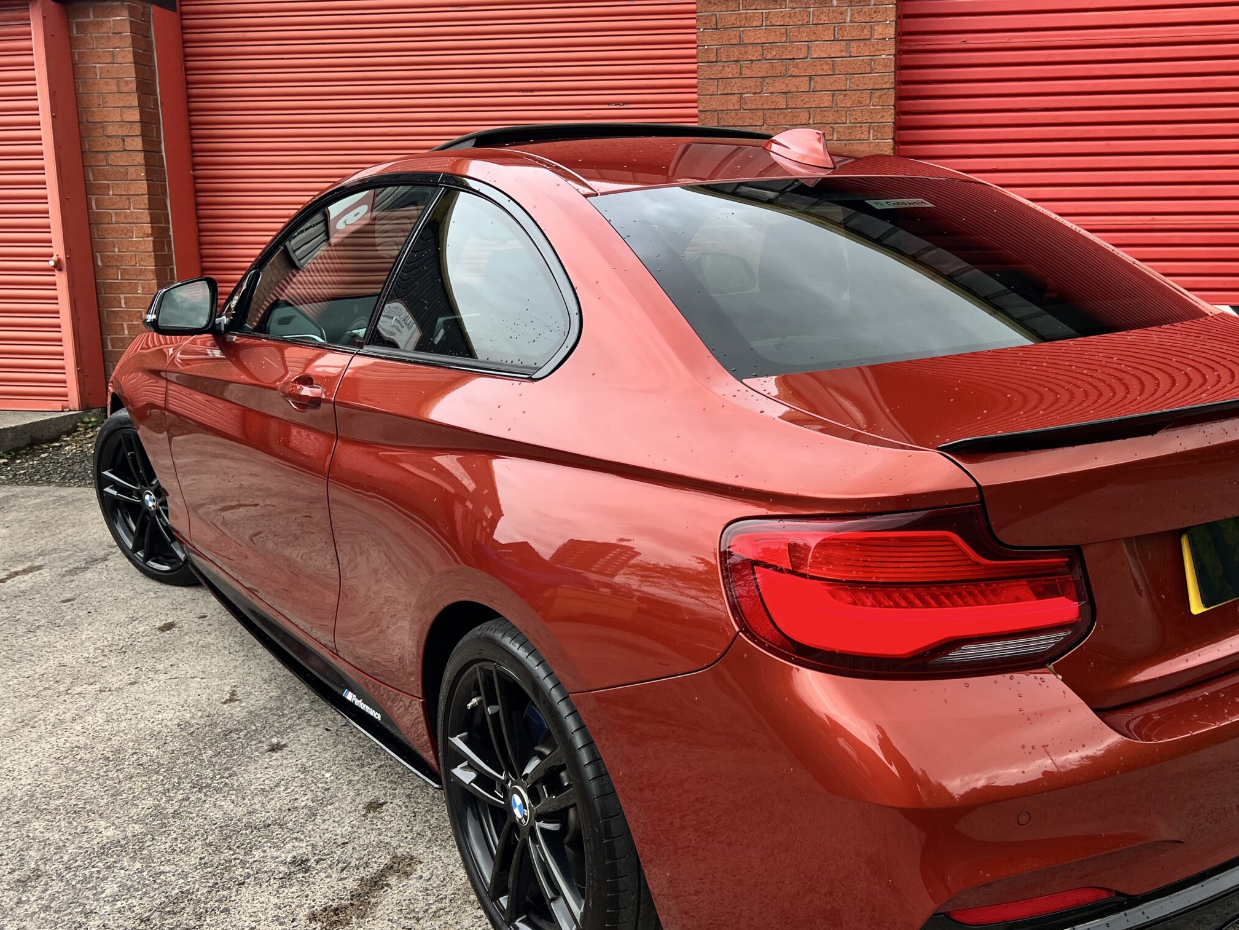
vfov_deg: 42.9
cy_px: 511
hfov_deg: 54.8
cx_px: 760
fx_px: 1181
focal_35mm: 33
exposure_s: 1/567
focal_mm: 5.7
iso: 50
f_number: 1.5
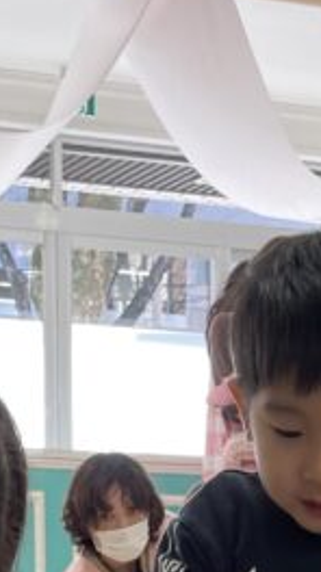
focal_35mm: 110
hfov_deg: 11.0
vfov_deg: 16.2
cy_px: 1044
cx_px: 236
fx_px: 1669
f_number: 1.6
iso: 40
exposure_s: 1/121
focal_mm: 4.2
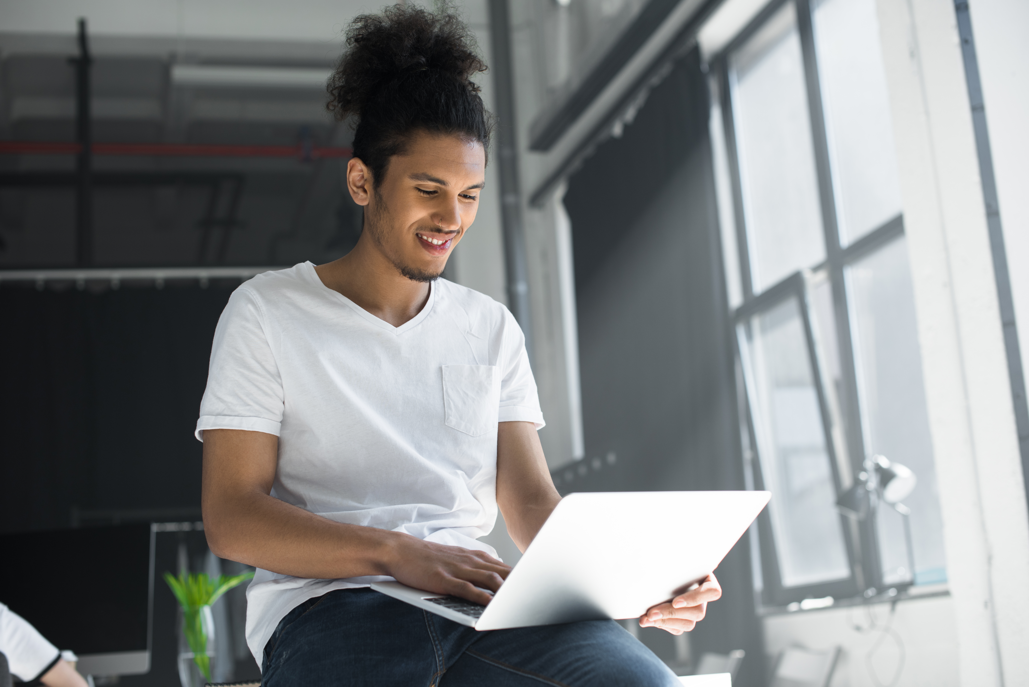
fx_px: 1430
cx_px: 514
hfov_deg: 39.6
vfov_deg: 27.0
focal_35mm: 50
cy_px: 344
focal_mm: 50
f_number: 3.5
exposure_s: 1/320
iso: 125
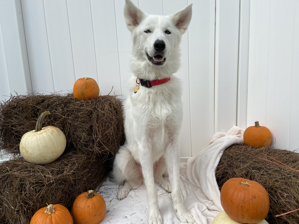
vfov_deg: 53.1
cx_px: 150
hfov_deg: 67.3
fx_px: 225
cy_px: 112
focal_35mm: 26
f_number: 1.8
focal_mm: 4.25
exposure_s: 1/3205
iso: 32
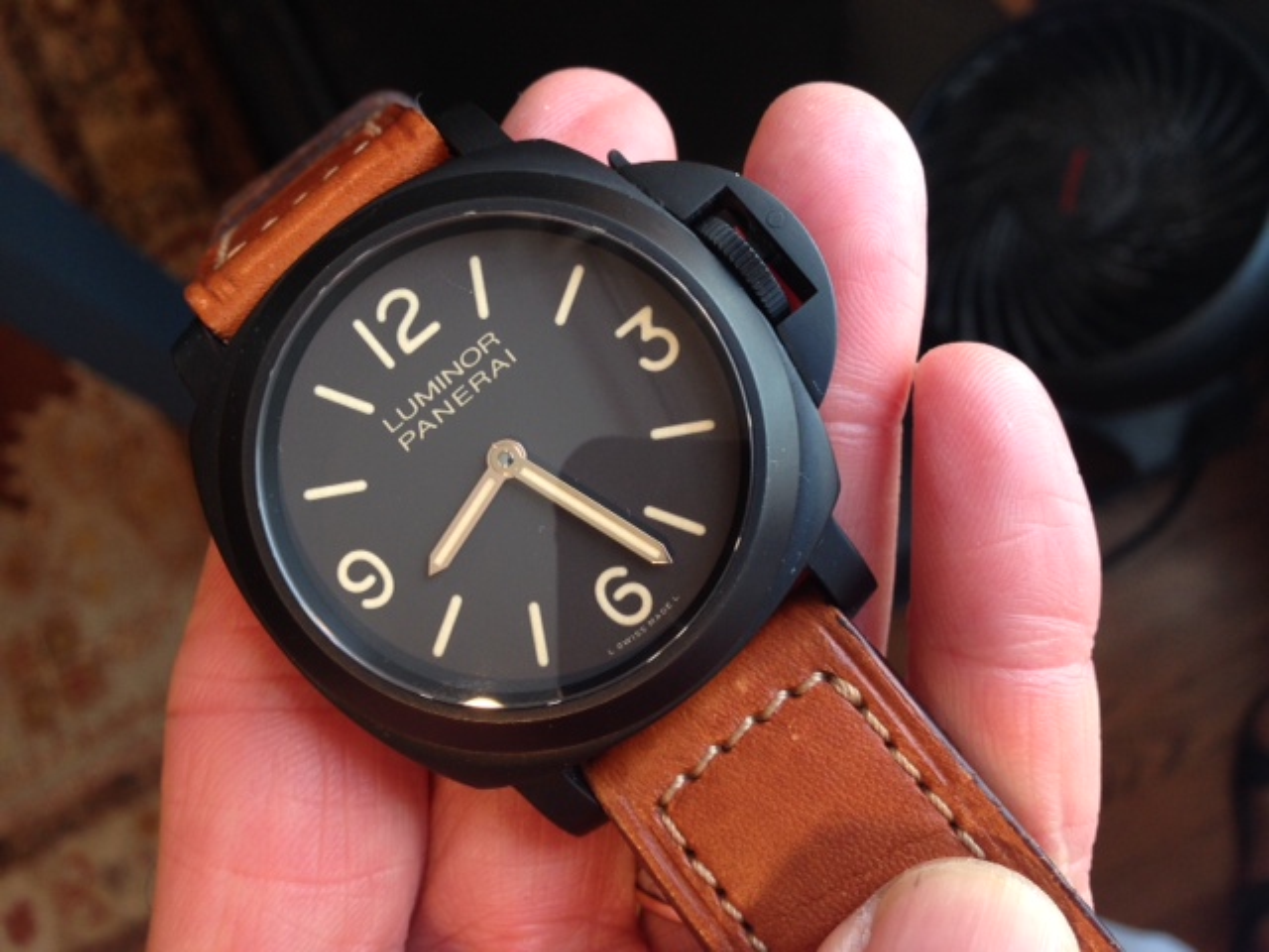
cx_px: 634
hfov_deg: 55.4
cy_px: 476
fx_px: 1210
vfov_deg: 42.9
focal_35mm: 33
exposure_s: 1/20
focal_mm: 4.12
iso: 80
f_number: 2.4
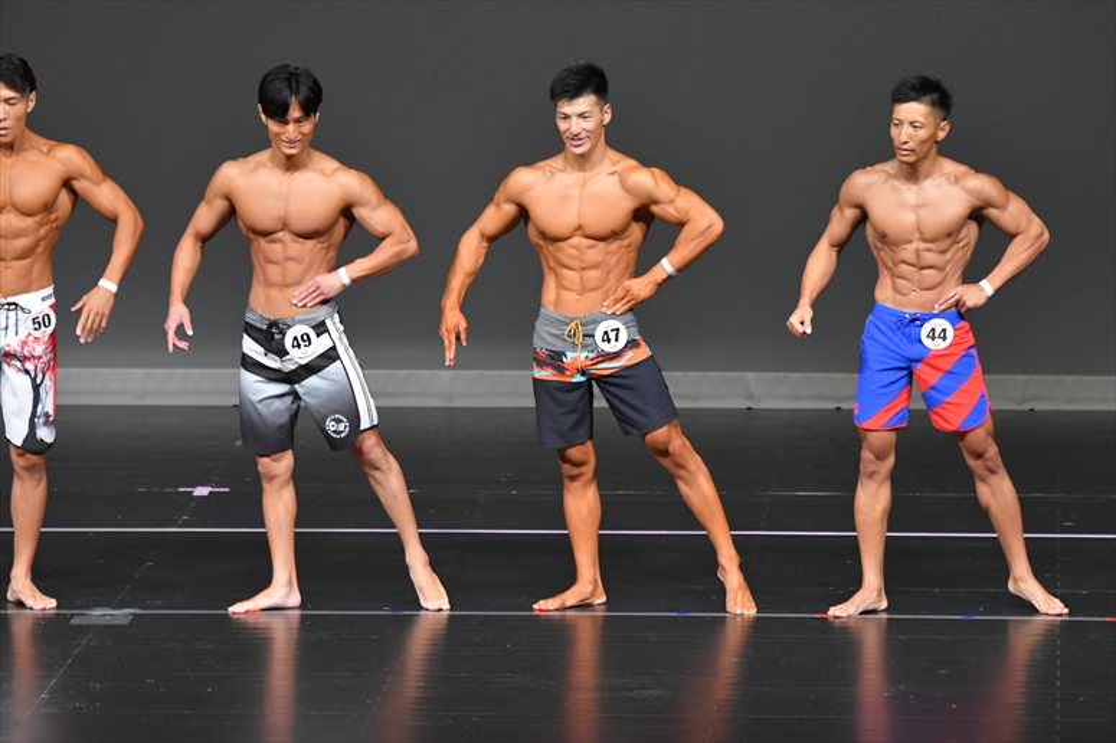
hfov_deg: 7.2
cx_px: 558
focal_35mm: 285
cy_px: 372
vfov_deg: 4.8
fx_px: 8831
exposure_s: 1/400
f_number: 5.6
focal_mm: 190
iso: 4000
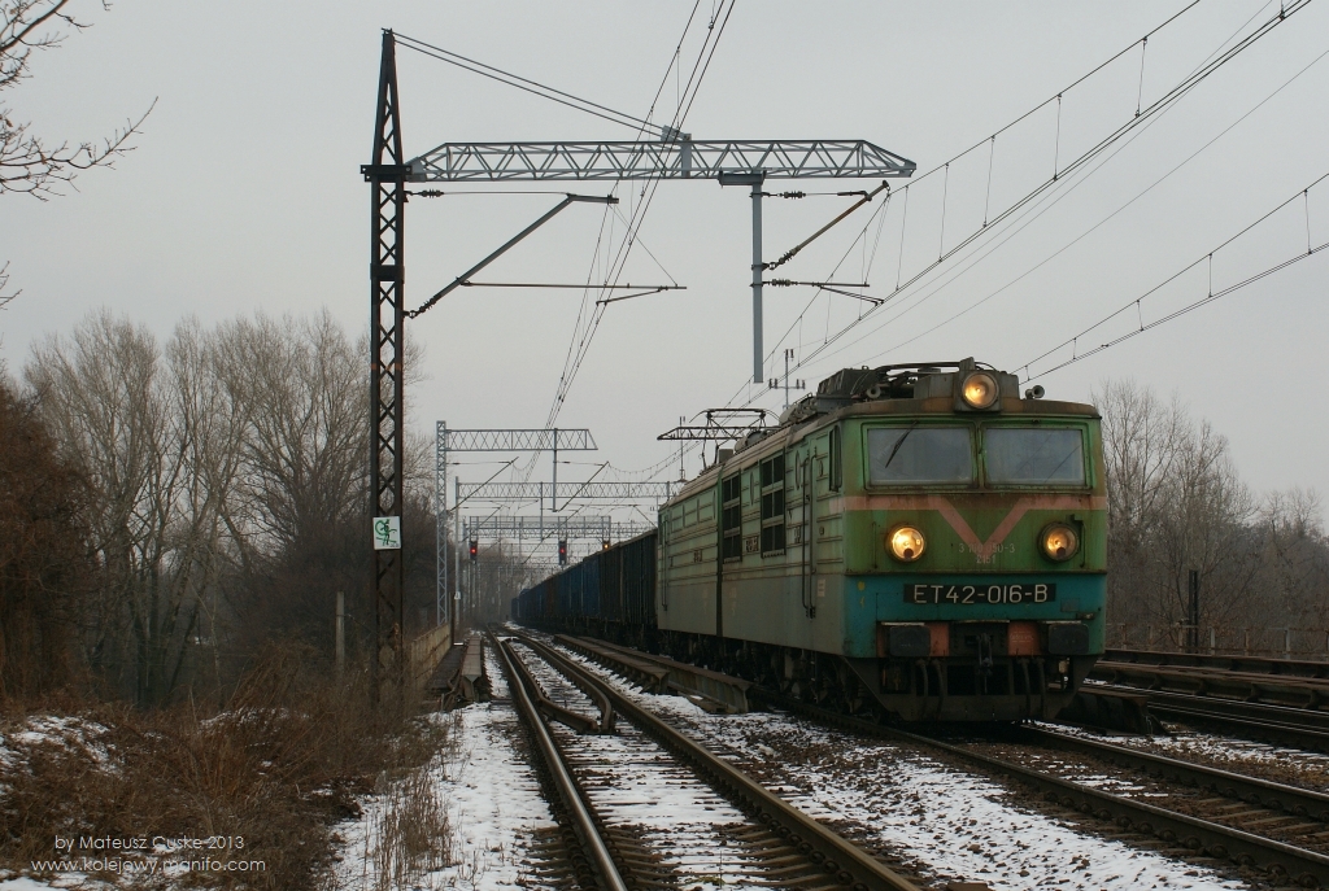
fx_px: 1942
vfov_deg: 25.9
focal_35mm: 52
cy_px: 446
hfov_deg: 37.8
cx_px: 664
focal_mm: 35
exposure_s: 1/125
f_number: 8
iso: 100
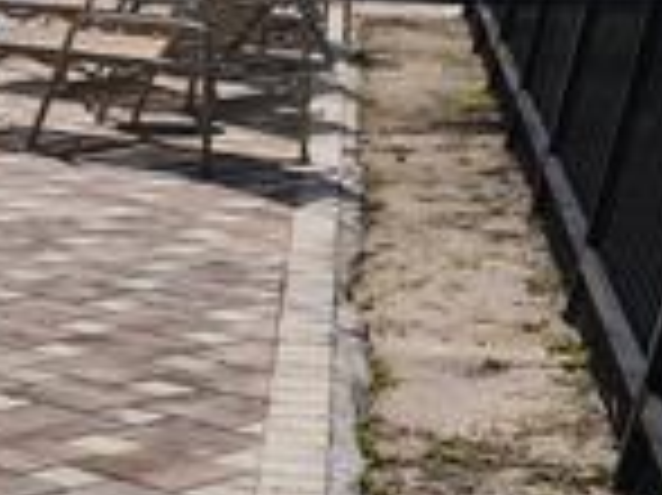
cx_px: -712
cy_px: 1332
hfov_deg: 13.3
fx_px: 2389
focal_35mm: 125
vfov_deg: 9.8
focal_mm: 5.4
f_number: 1.8
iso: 20
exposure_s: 1/4926
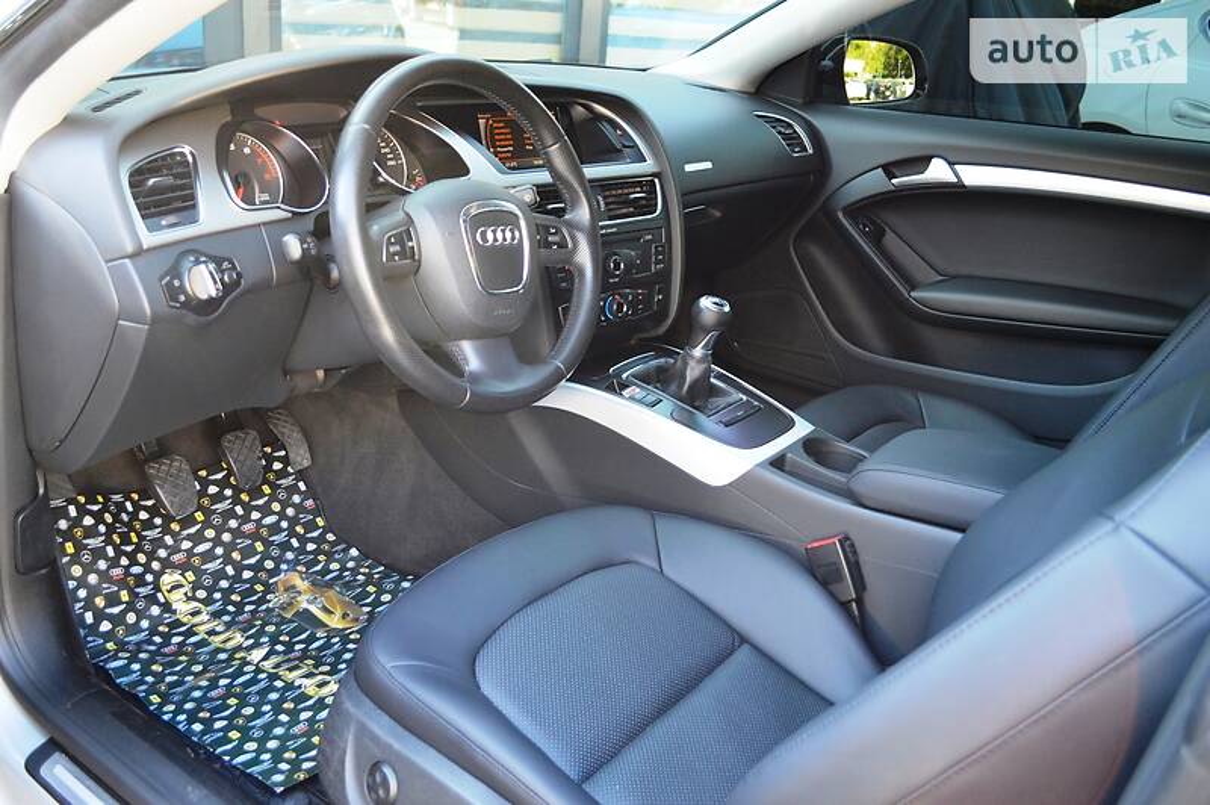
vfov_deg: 43.5
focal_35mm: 30
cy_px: 402
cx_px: 605
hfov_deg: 62.0
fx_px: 1007
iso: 800
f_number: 3.8
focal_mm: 20
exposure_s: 1/60
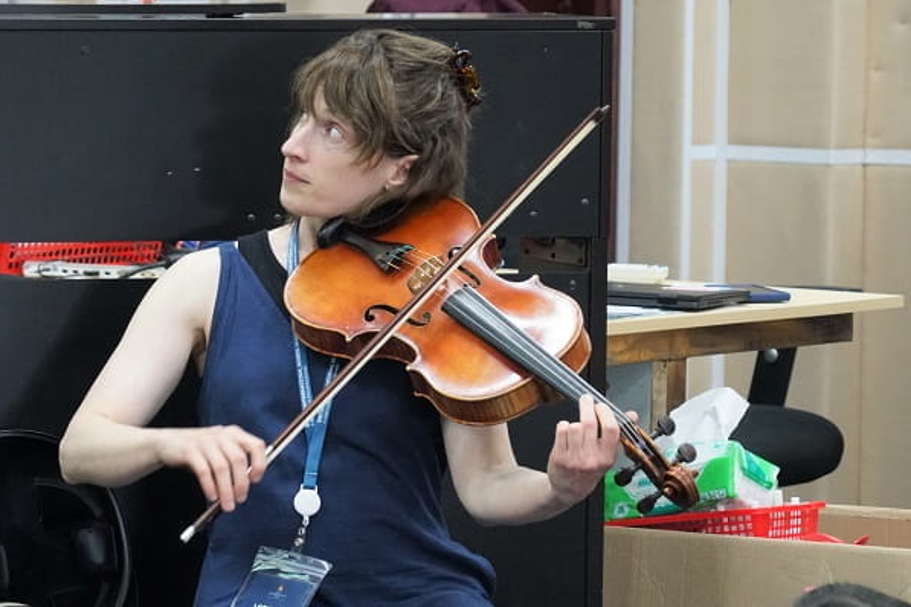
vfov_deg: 5.9
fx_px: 5896
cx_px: 307
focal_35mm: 233
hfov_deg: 8.8
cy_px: 359
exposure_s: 1/60
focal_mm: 139
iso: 6400
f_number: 6.3
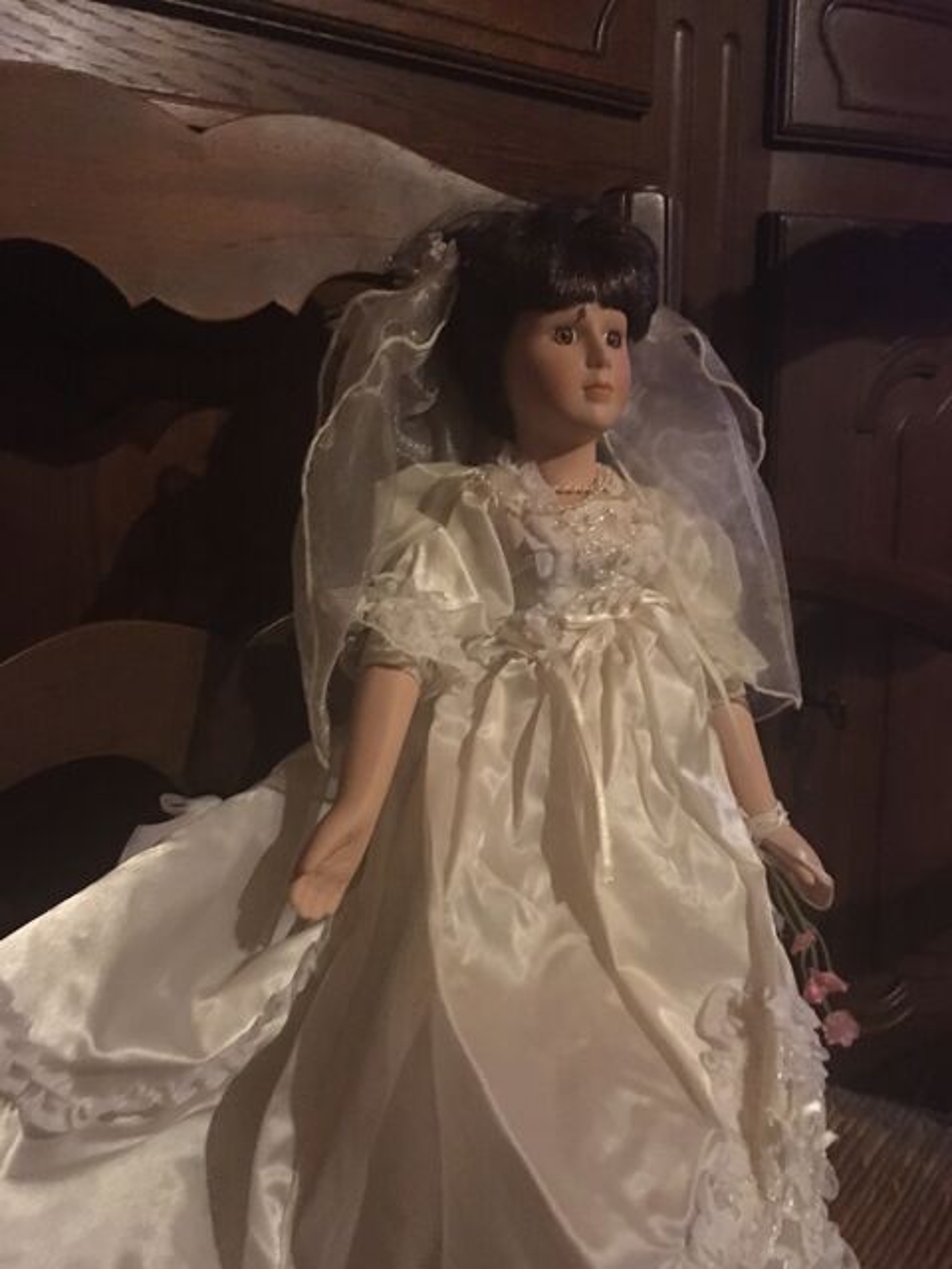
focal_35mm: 29
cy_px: 634
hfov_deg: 48.2
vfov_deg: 61.7
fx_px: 1063
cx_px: 476
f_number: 2.2
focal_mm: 4.15
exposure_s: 1/17
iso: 640
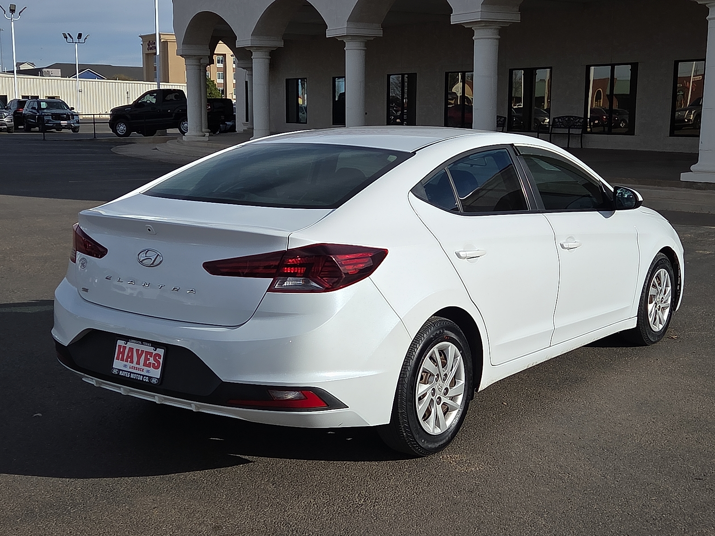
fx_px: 991
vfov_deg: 30.3
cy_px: 268
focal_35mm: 48
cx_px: 358
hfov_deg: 39.7
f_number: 1.8
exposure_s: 1/10000
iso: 64
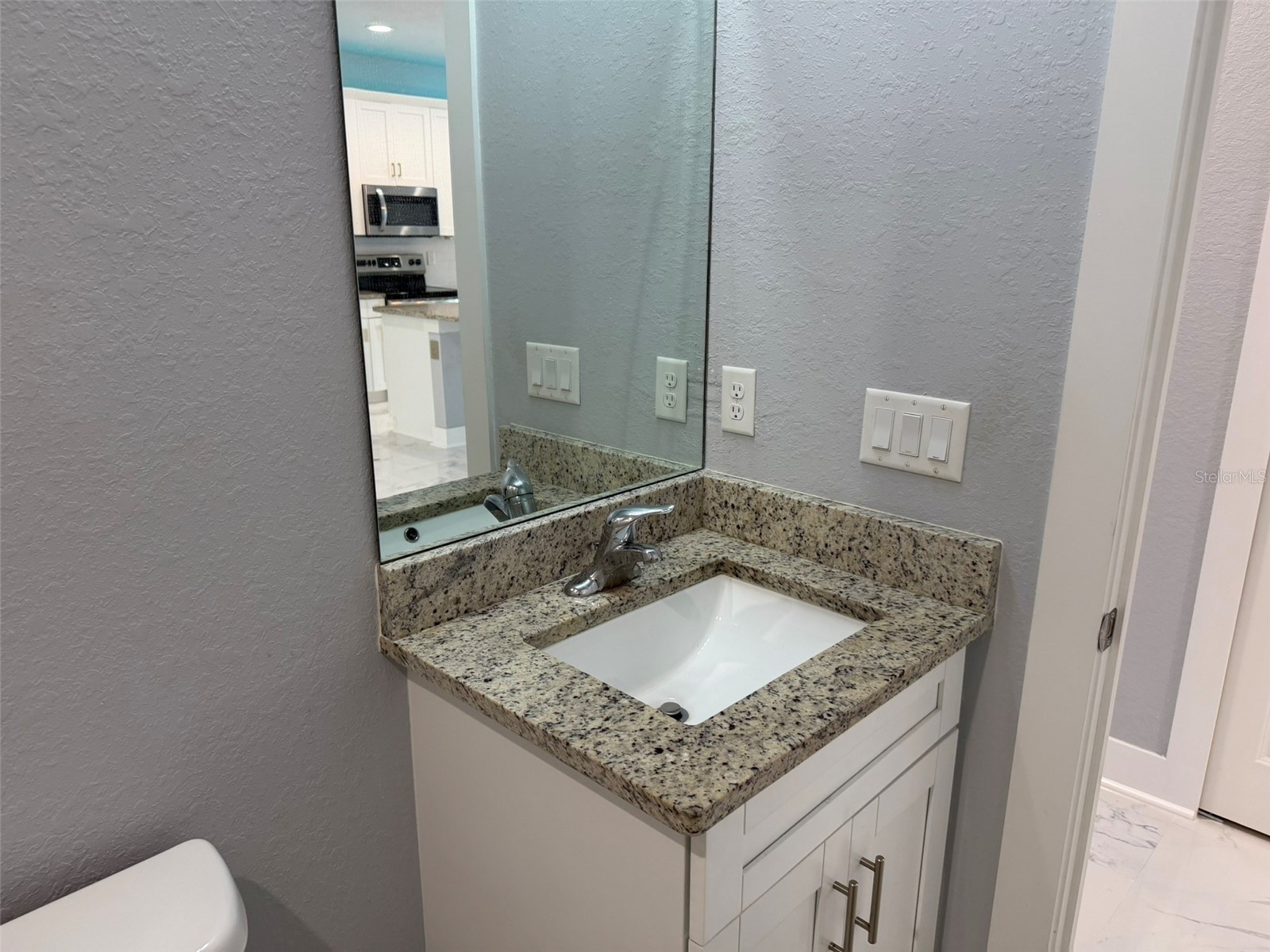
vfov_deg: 56.8
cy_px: 476
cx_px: 635
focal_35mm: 24
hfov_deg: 71.6
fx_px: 881
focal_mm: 6.76
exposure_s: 1/117
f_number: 1.78
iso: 200
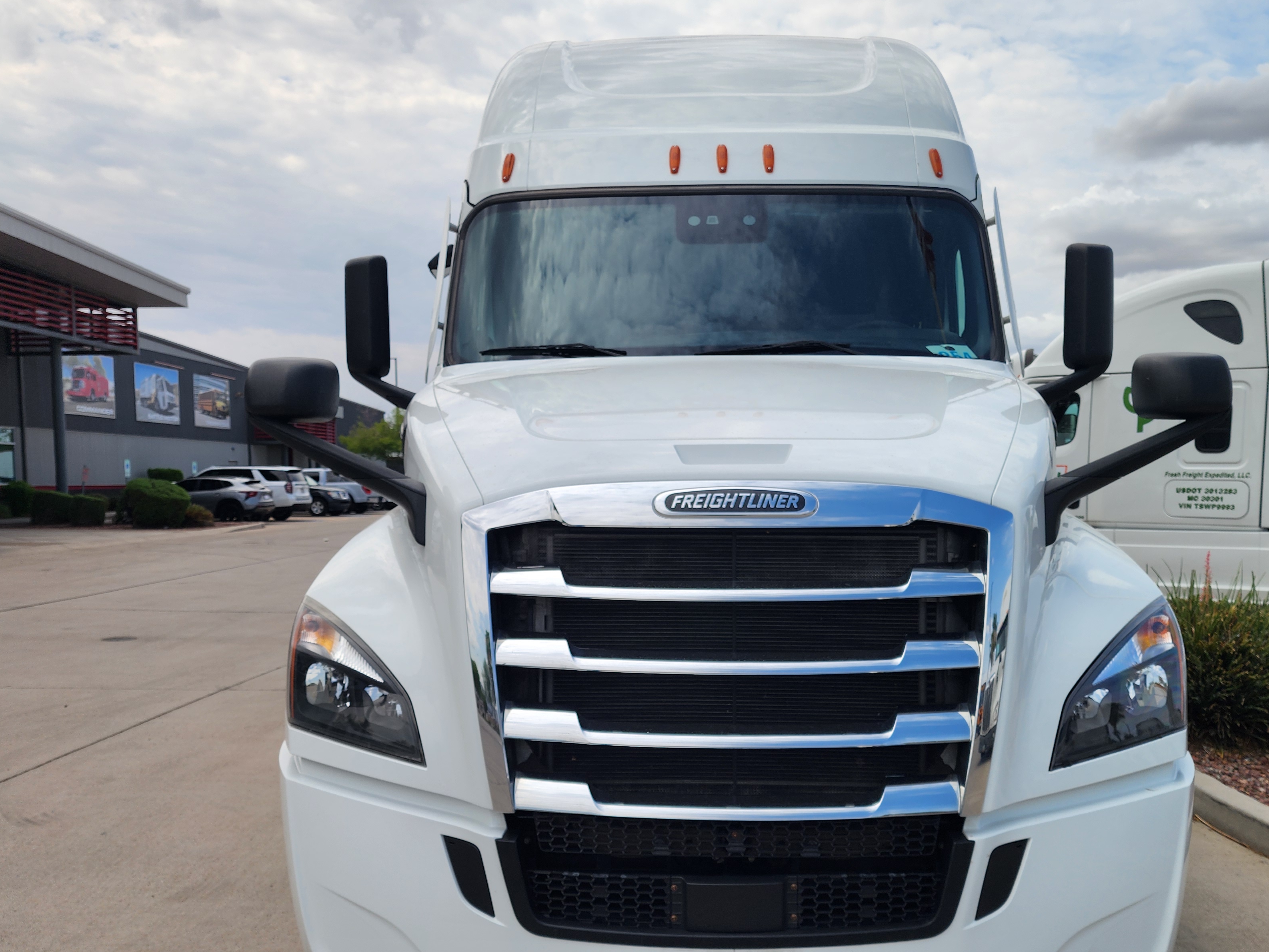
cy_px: 558
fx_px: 1063
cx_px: 675
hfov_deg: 61.6
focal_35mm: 29
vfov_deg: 48.0
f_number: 1.8
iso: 12
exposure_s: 1/1087
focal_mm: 6.4
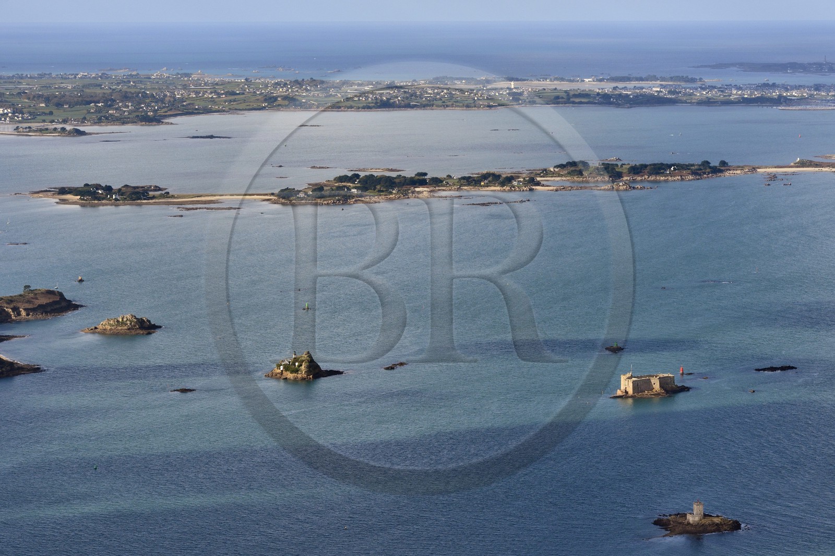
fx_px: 2783
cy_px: 278
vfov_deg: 11.4
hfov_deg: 17.1
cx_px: 418
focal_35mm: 120
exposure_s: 1/1250
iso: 800
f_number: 13
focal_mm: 120
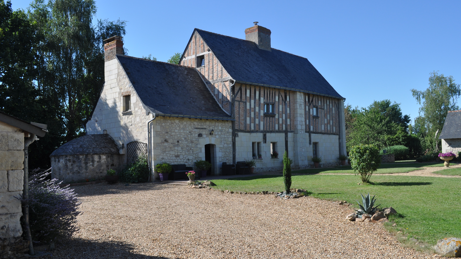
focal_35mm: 35
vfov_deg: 33.6
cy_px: 150
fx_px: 428
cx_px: 230
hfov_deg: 56.6
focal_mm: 22
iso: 200
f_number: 9
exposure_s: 1/320
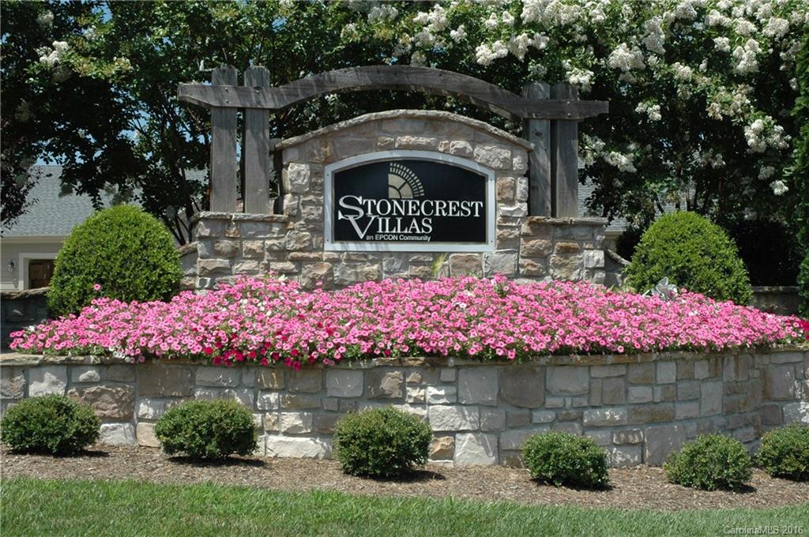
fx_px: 1178
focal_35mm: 52
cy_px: 268
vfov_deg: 25.7
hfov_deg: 37.9
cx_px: 404
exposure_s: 1/500
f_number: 11
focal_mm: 35
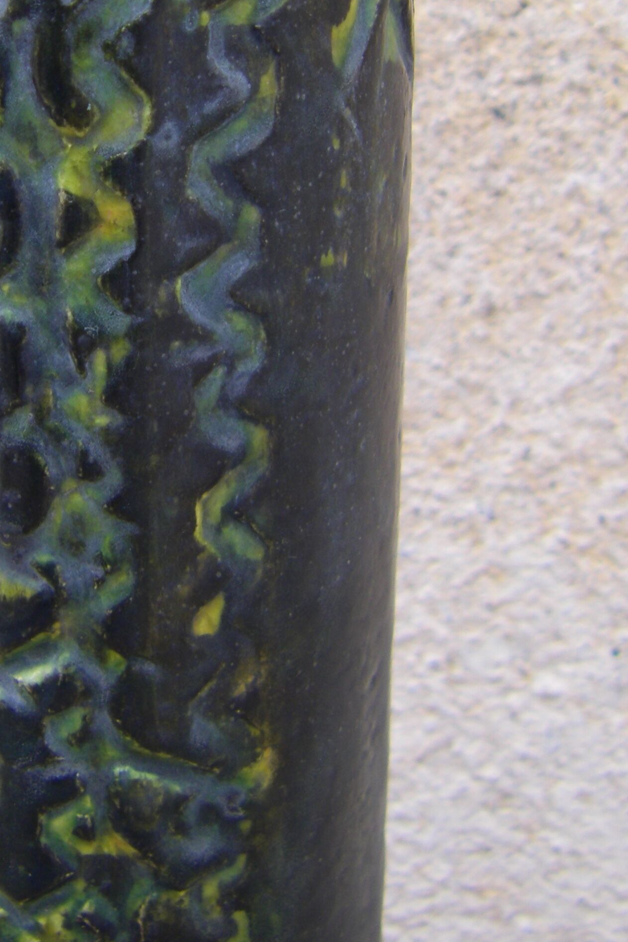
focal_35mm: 68
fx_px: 1779
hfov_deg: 19.8
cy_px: 273
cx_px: 124
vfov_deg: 29.3
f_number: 3.5
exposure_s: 1/60
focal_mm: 6.3
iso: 64
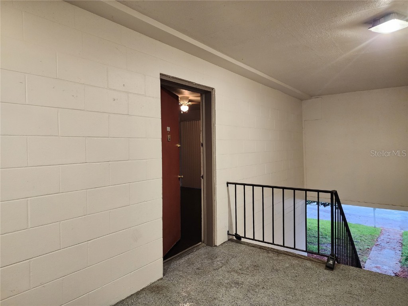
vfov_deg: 58.9
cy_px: 153
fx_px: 271
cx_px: 204
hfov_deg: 73.9
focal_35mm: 23
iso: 250
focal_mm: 6.4
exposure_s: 1/120
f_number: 1.8
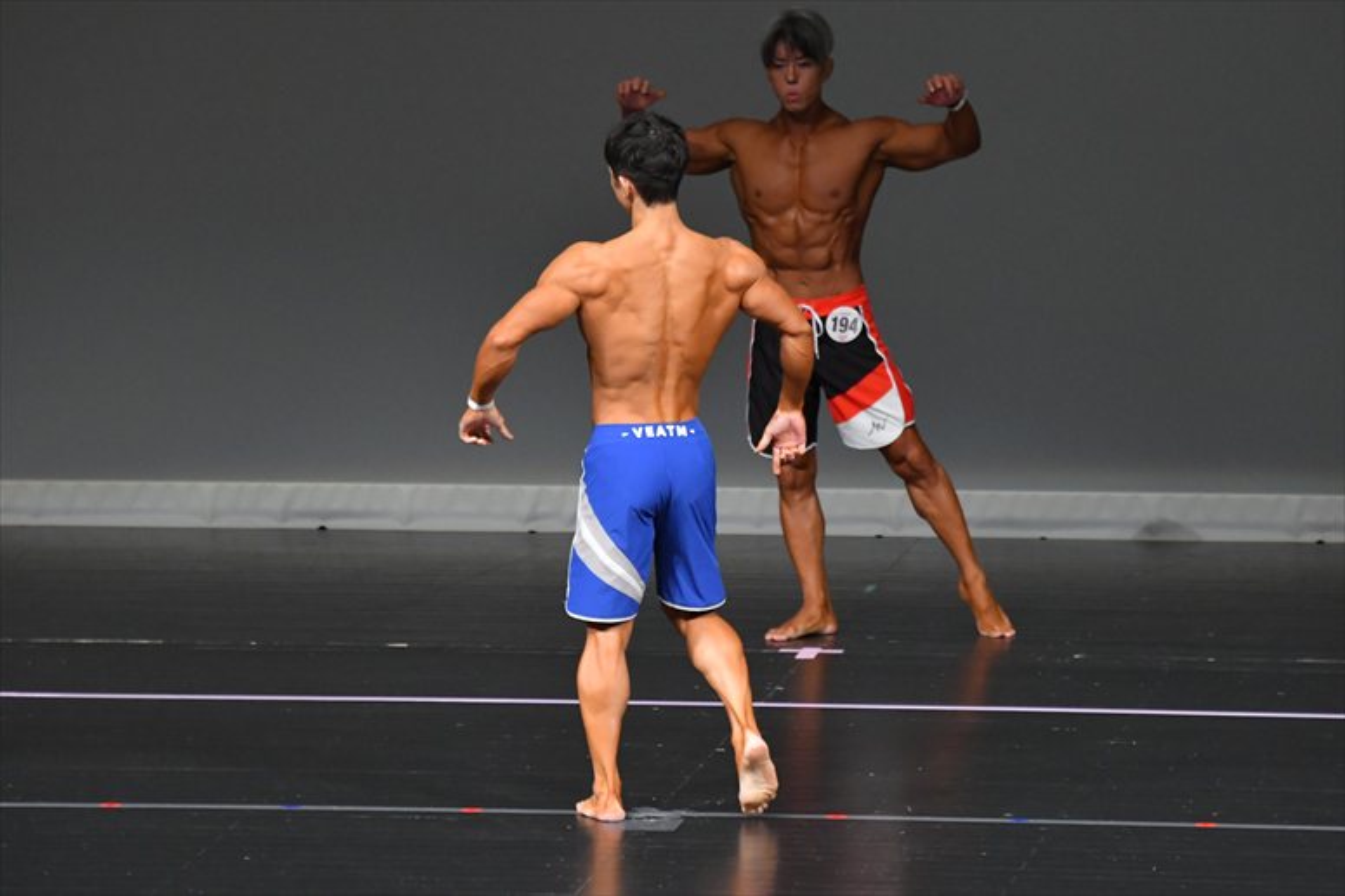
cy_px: 448
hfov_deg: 6.5
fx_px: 11763
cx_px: 672
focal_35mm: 315
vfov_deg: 4.4
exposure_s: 1/400
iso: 4000
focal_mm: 210
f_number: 5.6
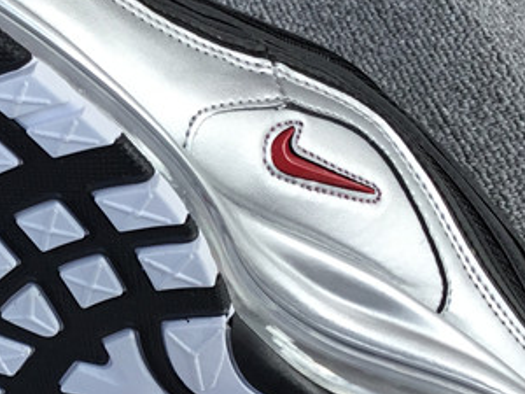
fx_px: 1410
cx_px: -14
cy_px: 232
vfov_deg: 15.9
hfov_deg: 20.3
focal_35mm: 93
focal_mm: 3.3
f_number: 2.4
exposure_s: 1/390
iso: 25
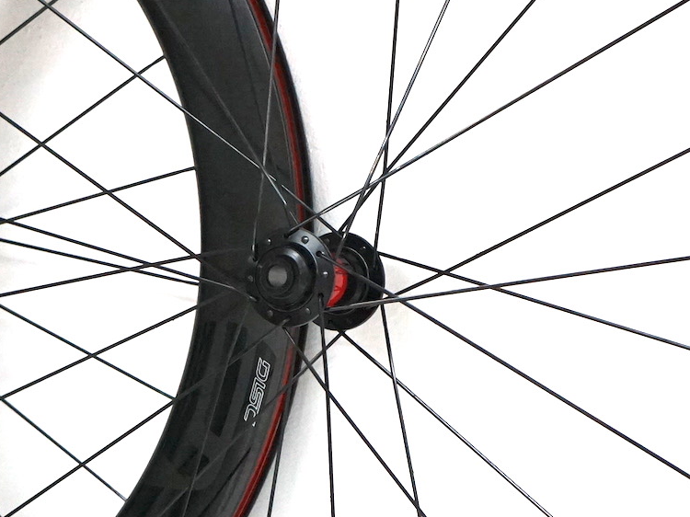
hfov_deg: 17.4
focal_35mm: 113
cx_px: 320
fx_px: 2252
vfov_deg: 13.1
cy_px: 270
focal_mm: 42
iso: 3200
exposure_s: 1/160
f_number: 4.5
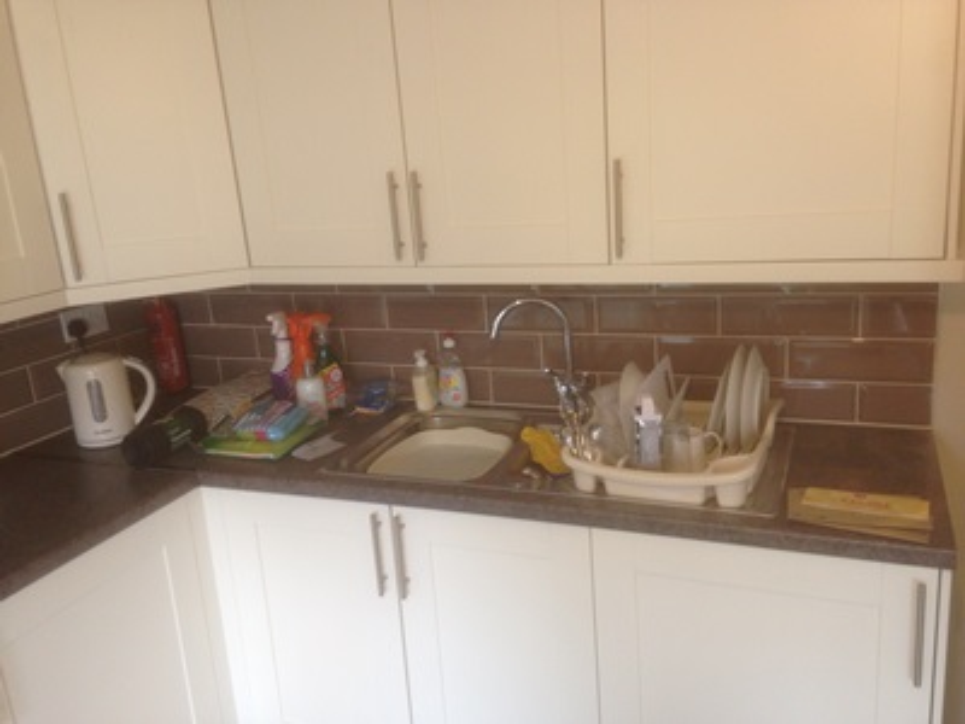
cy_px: 362
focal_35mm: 33
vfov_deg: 42.9
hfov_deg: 55.4
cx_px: 482
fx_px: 920
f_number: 2.4
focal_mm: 4.12
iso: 80
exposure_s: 1/20
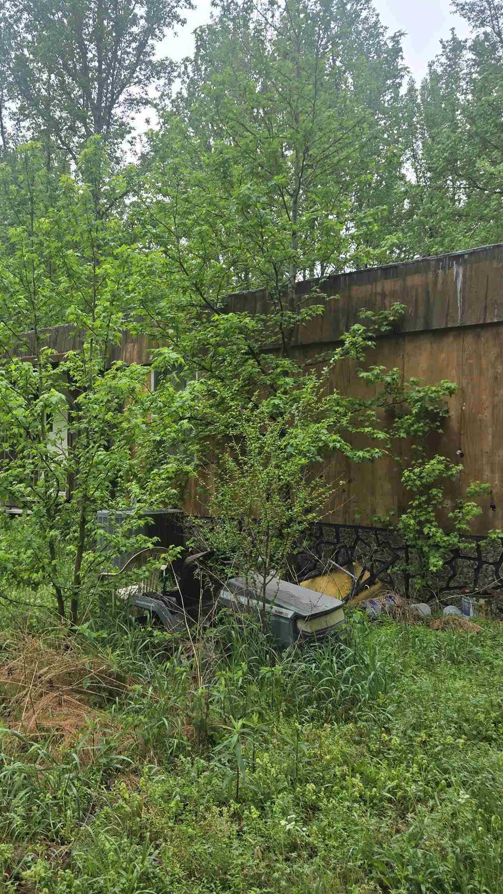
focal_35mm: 34
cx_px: 121
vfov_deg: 58.0
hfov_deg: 33.9
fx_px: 806
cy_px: 452
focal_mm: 5.4
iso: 25
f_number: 1.8
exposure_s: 1/337
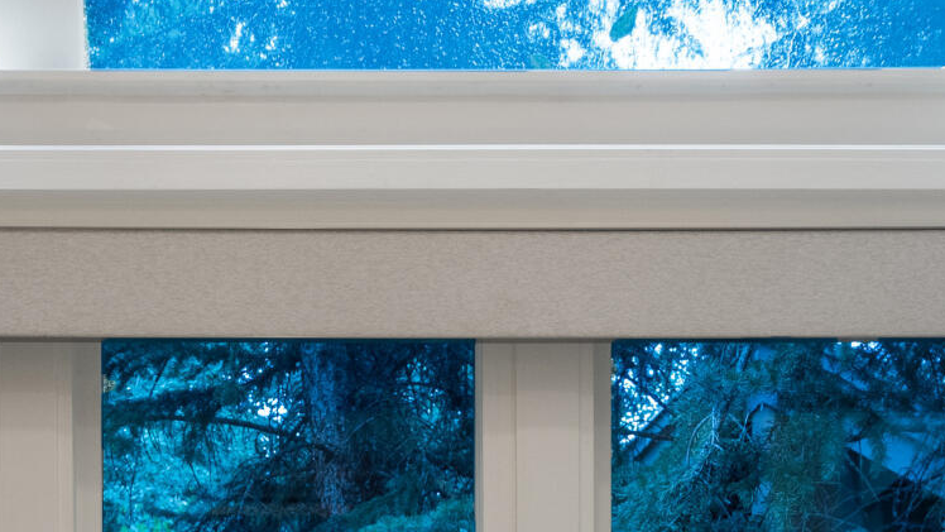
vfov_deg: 12.8
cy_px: 1019
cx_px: 270
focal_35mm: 84
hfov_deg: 25.1
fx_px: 2105
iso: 500
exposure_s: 1/3
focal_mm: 20
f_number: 7.1
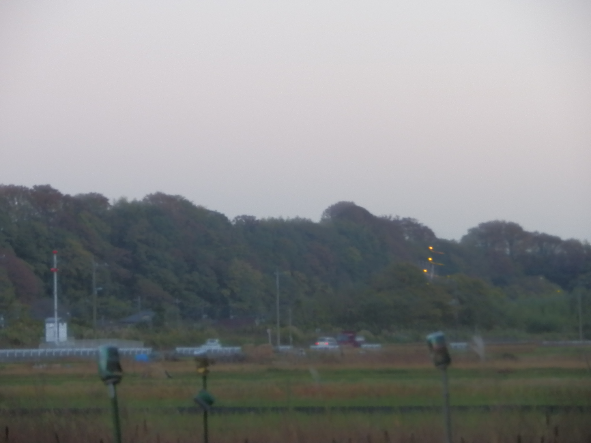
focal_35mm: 166
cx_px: 296
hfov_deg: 11.9
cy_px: 222
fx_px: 2834
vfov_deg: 8.9
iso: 400
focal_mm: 29.4
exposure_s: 1/10
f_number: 5.8
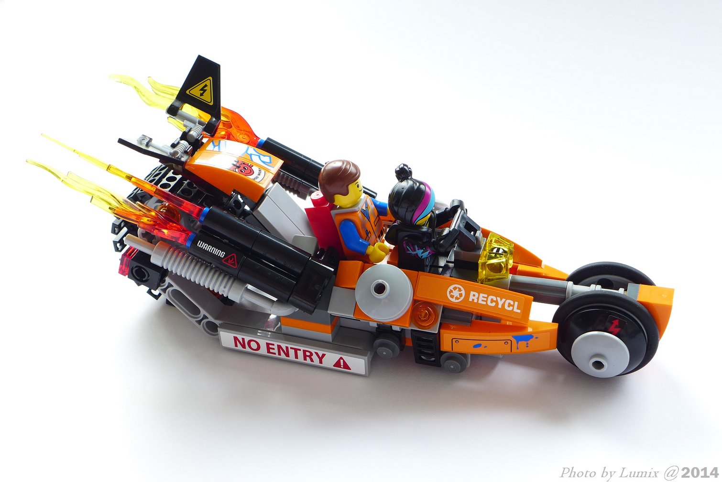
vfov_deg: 27.0
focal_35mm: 50
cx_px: 361
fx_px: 1003
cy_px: 241
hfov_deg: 39.6
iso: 100
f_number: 4
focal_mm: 9.8
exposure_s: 1/25
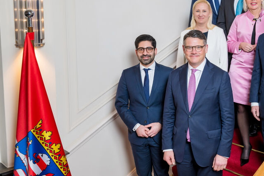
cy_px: 51
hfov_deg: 38.5
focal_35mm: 50
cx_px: 202
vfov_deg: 26.7
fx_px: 367
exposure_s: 1/125
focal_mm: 31
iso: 640
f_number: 6.3
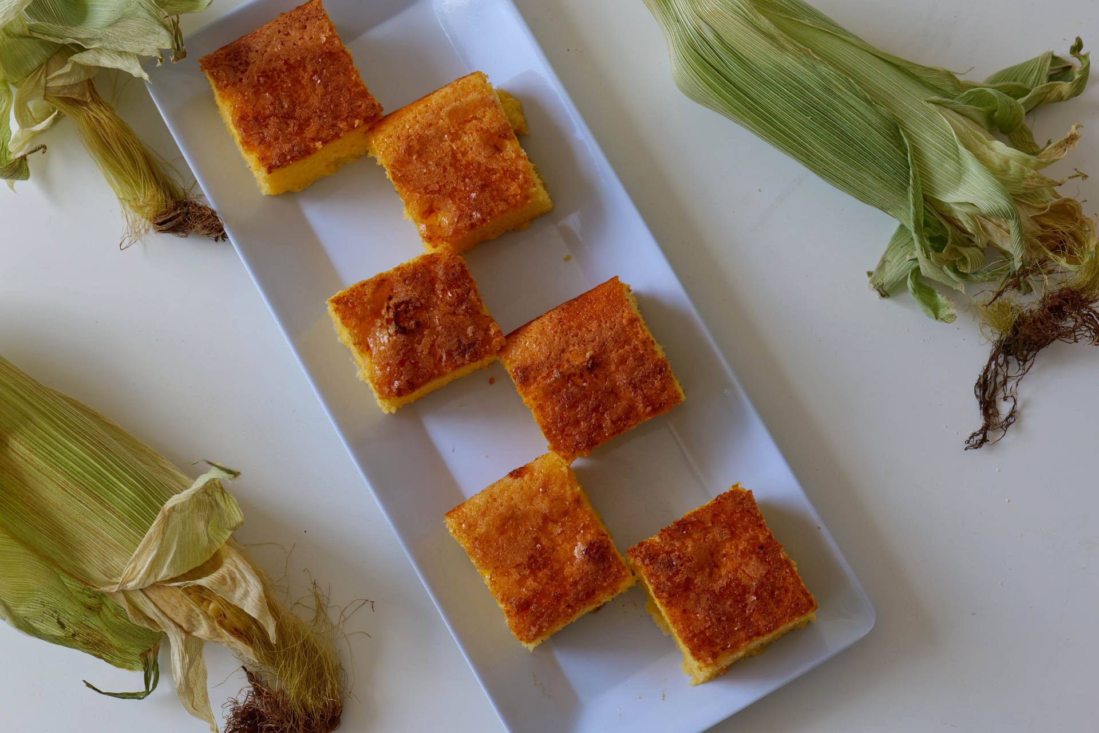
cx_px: 550
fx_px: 1770
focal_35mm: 58
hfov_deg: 34.5
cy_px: 366
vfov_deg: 23.4
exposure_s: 1/60
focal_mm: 58
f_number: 8
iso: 400
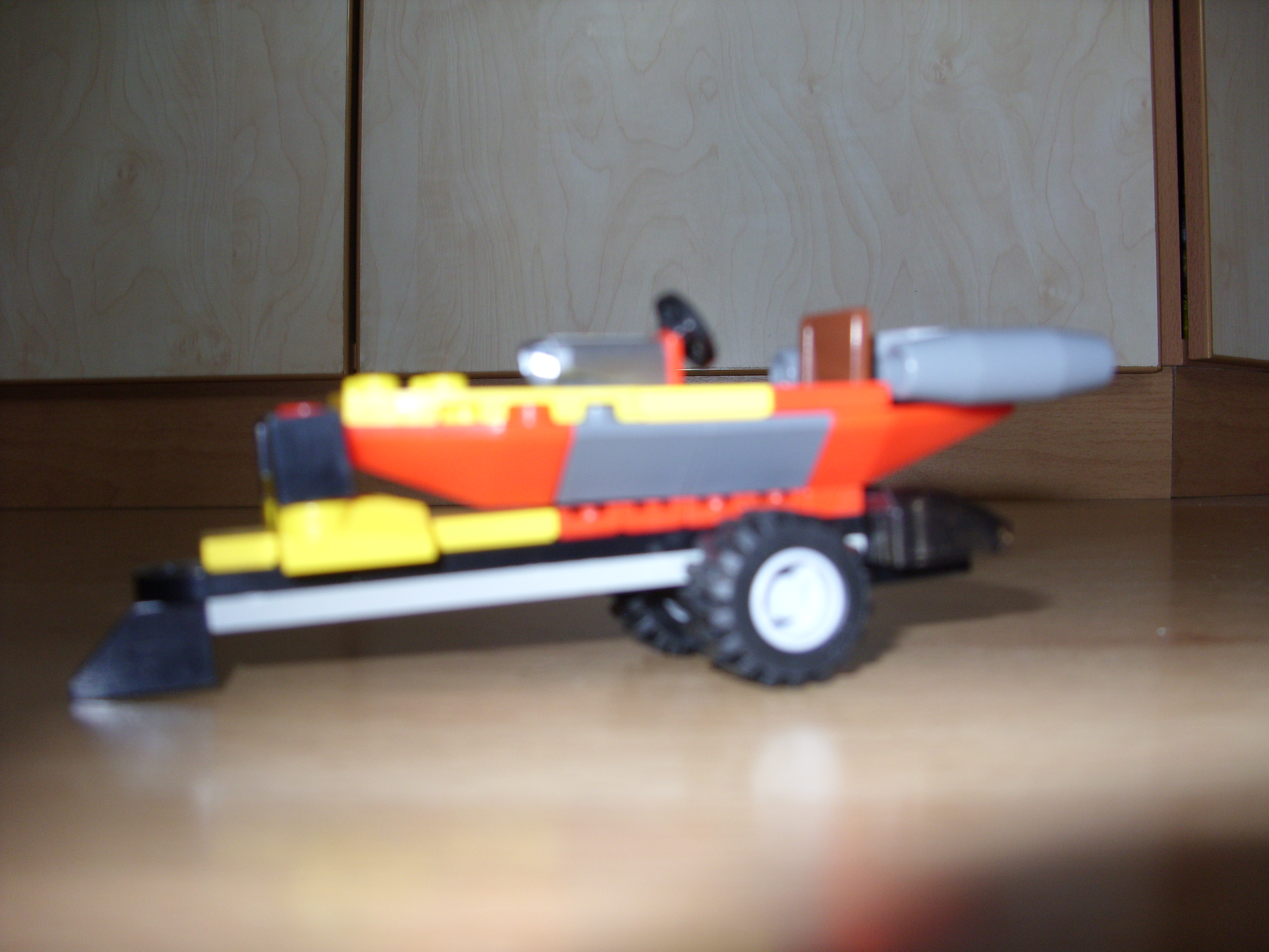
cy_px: 476
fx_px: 1393
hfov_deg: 49.0
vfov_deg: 37.7
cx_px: 634
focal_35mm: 38
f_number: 2.8
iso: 100
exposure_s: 1/30
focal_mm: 6.3
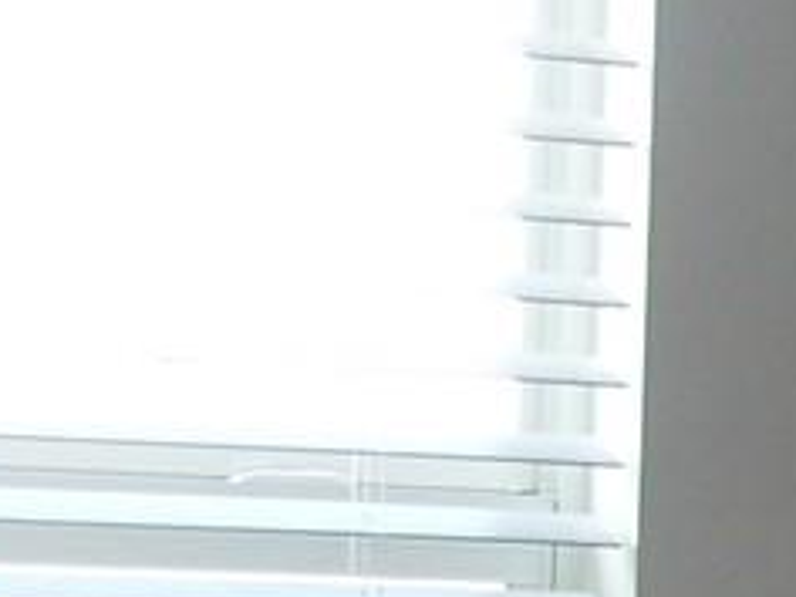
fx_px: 5450
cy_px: 1798
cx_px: 1521
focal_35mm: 237
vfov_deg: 5.8
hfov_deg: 8.0
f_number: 2.8
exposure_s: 1/60
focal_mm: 7.8
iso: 100
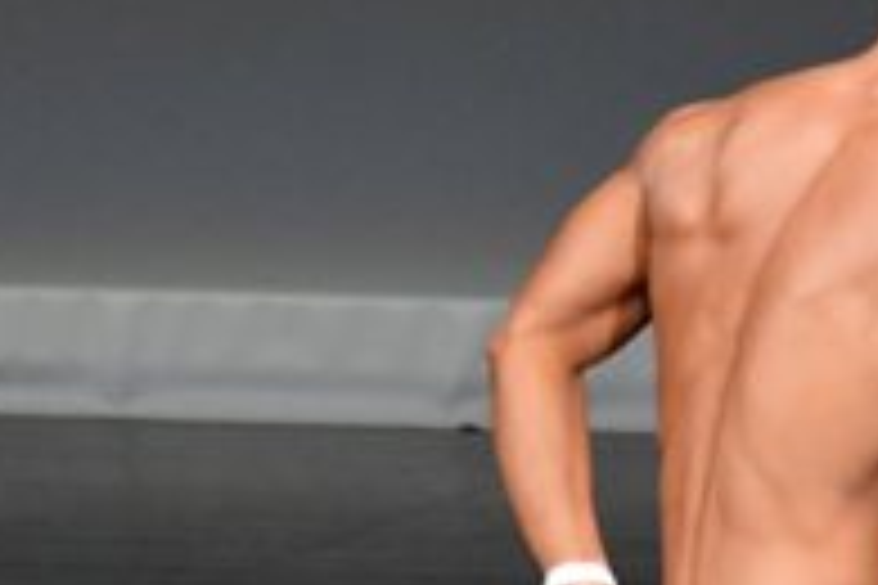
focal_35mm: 1369
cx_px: 777
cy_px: 320
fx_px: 33386
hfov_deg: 1.5
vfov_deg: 1.0
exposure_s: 1/400
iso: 4000
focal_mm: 230
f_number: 5.6
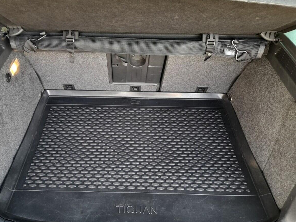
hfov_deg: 58.2
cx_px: 129
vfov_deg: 45.4
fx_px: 265
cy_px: 122
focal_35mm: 31
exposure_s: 1/50
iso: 200
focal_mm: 4.6
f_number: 2
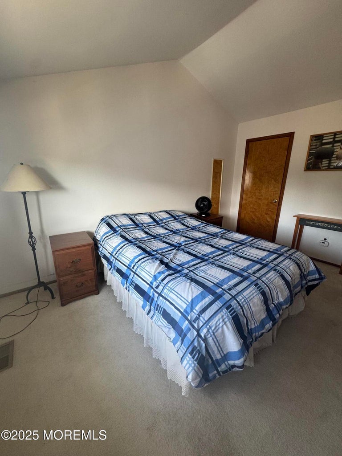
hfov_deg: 85.7
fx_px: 184
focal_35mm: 14
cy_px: 228
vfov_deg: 102.1
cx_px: 171
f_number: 2.2
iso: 200
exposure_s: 1/99
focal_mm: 2.22
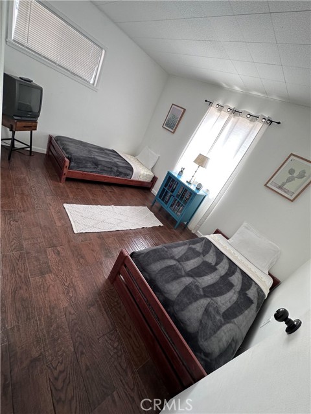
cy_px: 207
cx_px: 156
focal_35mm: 14
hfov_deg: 85.7
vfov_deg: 102.1
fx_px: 168
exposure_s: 1/99
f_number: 2.2
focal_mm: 2.22
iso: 80
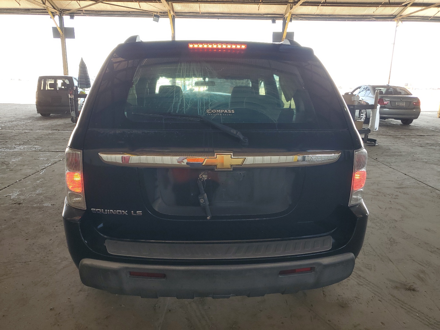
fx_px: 330
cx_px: 220
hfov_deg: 67.3
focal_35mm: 26
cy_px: 165
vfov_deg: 53.1
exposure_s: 1/141
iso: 50
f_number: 1.5
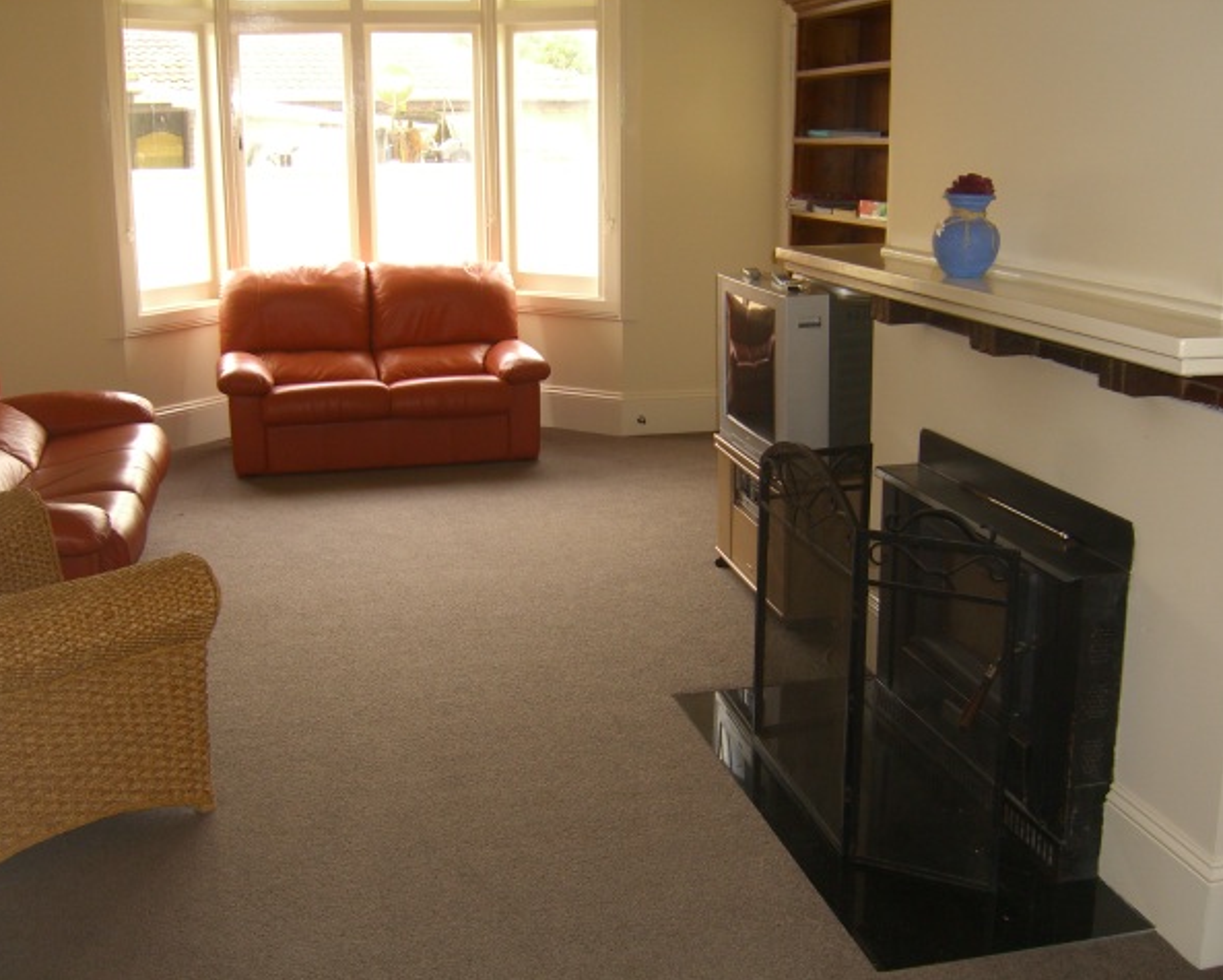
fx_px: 1449
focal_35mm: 40
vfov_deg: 37.4
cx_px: 613
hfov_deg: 45.8
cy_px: 493
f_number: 2.8
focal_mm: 7.9
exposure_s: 1/60
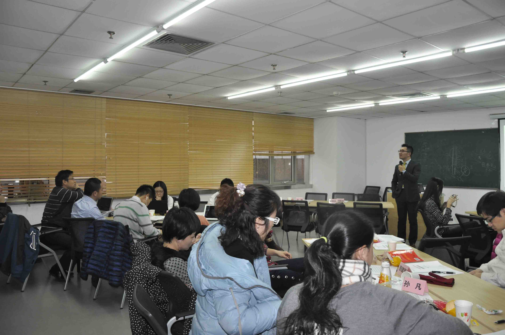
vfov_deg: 47.8
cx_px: 252
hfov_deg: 67.4
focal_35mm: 27
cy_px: 168
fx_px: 378
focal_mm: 18
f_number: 3.5
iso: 800
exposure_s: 1/90
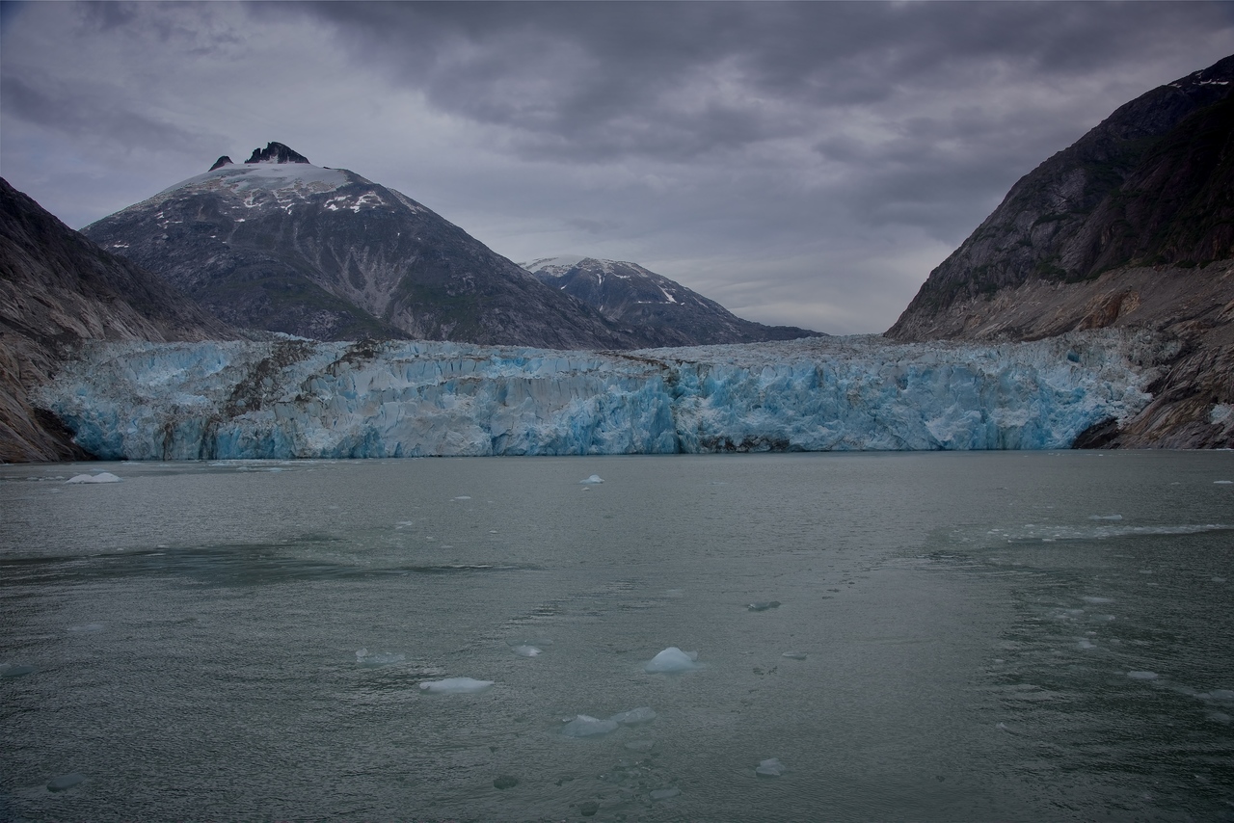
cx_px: 617
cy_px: 412
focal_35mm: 30
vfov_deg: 43.6
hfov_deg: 61.9
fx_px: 1029
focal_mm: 30
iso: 100
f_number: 8
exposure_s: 1/160
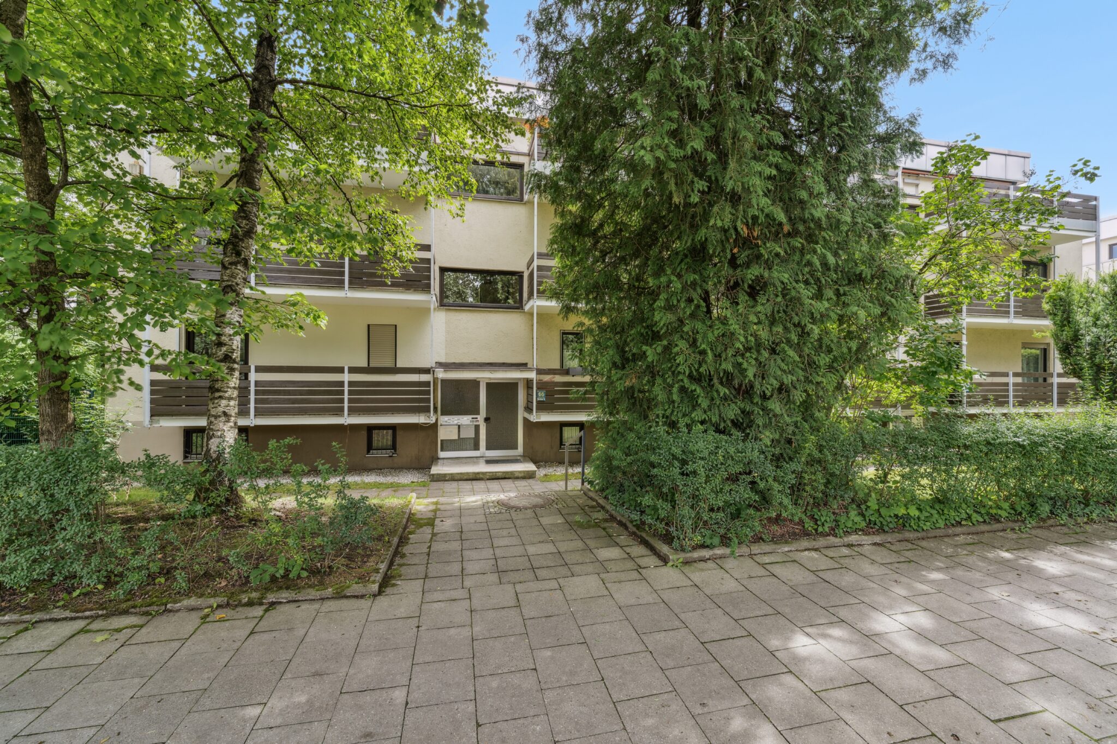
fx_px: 434
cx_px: 558
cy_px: 372
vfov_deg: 81.2
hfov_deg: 104.3
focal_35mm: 14
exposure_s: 1/30
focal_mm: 14
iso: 100
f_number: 9
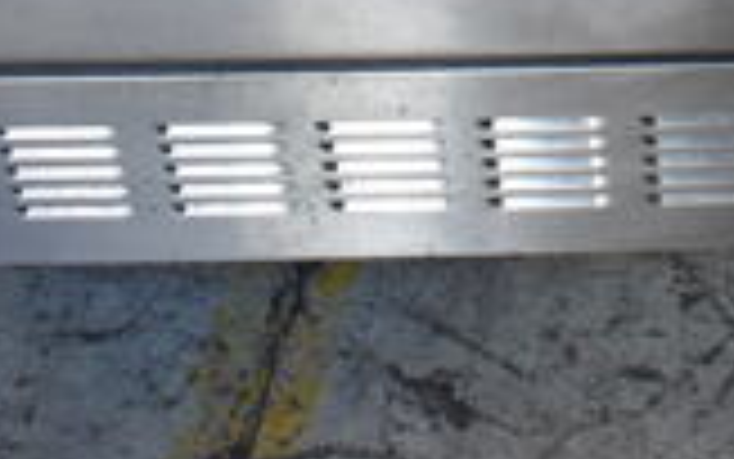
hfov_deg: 18.7
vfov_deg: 11.7
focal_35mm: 103
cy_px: -369
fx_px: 2061
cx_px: 955
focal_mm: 18
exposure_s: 1/250
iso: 800
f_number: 3.5
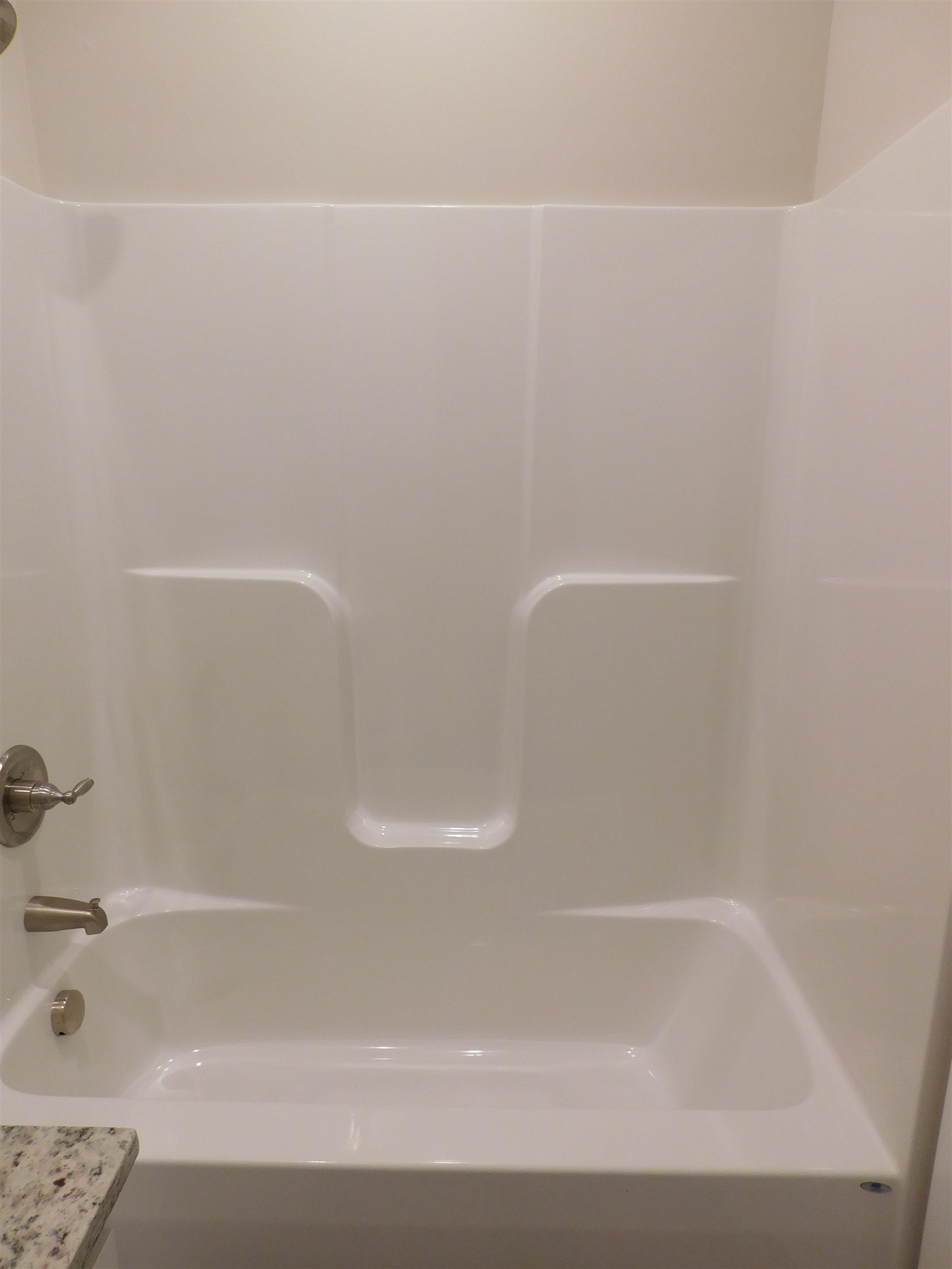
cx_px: 476
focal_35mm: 23
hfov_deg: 58.9
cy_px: 634
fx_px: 843
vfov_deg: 73.9
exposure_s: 1/50
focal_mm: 4
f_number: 3
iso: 125
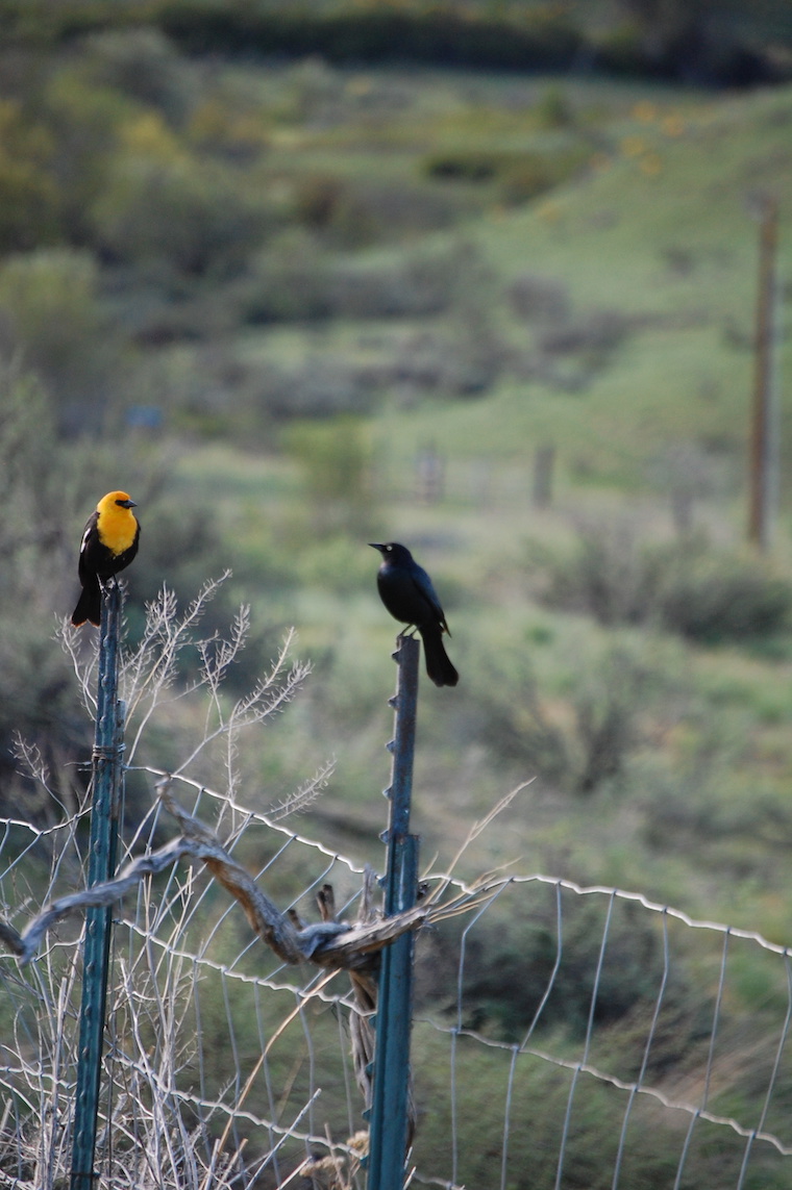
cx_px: 396
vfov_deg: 6.9
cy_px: 595
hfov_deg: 4.6
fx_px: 9917
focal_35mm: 300
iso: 640
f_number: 5.6
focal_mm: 200
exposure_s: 1/500
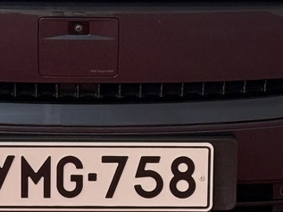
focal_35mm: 218
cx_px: 85
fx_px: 1783
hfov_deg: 9.1
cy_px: -61
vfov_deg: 6.8
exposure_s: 1/68
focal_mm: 6.76
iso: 160
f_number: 1.78
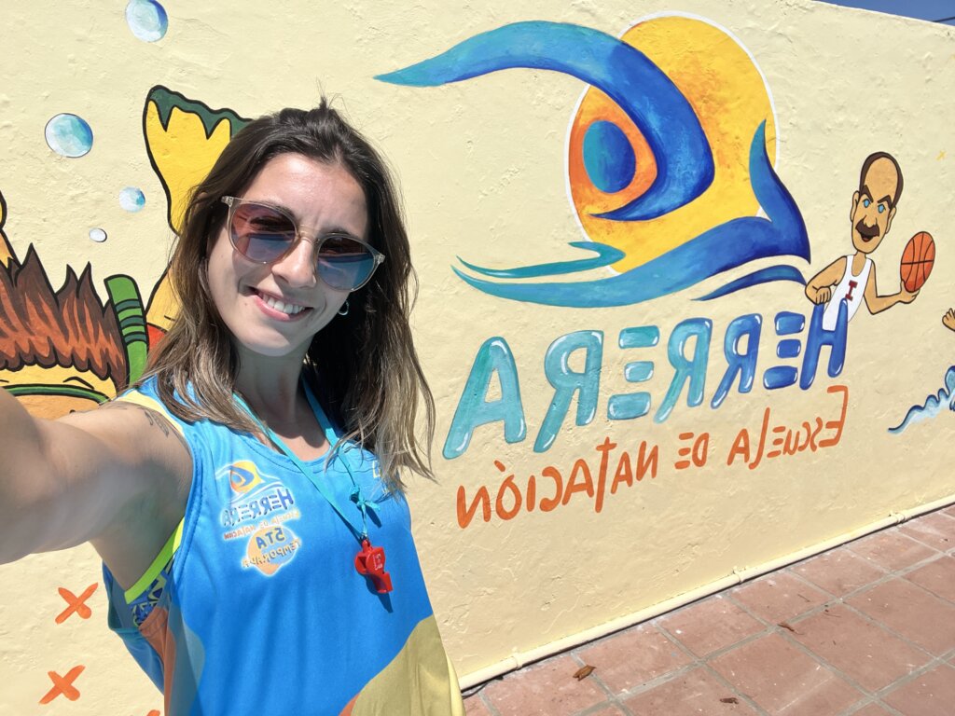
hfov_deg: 73.9
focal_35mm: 23
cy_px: 358
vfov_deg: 58.9
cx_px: 478
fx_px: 635
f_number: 2.2
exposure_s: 1/1859
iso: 32
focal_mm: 2.71
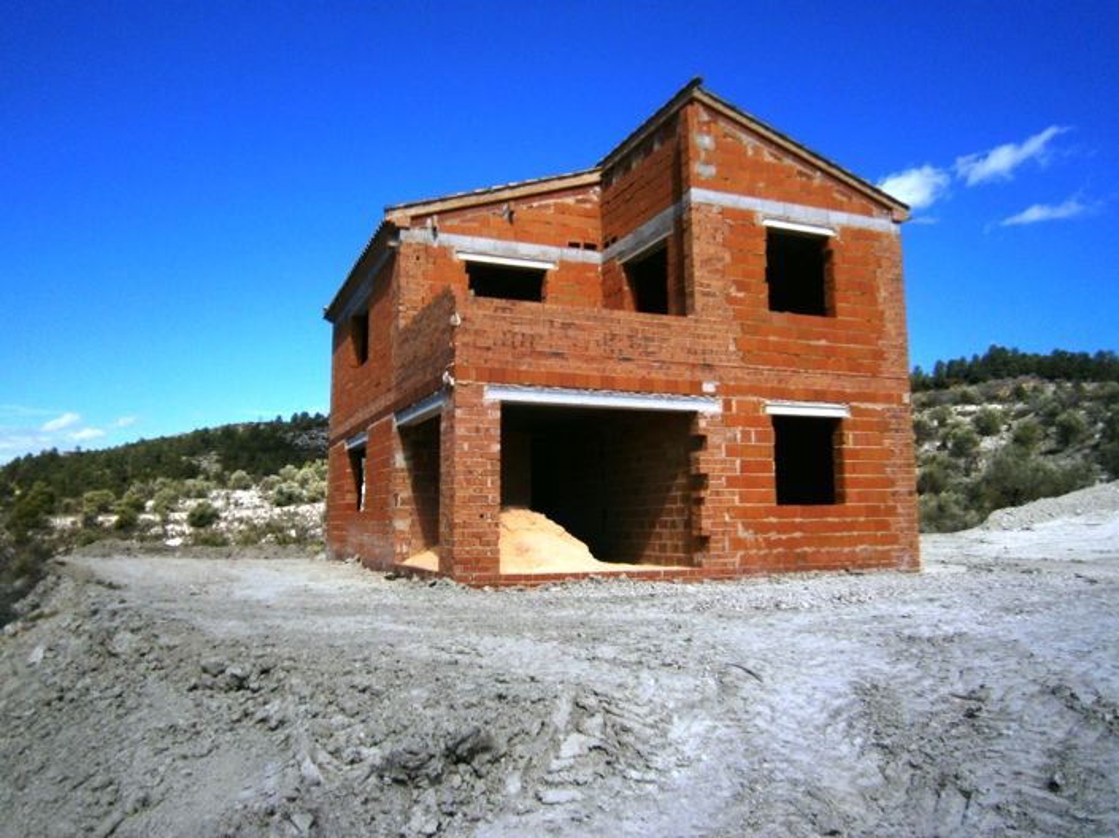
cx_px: 560
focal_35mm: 26
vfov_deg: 53.0
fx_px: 840
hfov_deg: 67.3
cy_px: 419
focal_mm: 4.7
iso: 80
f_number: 8
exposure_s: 1/500
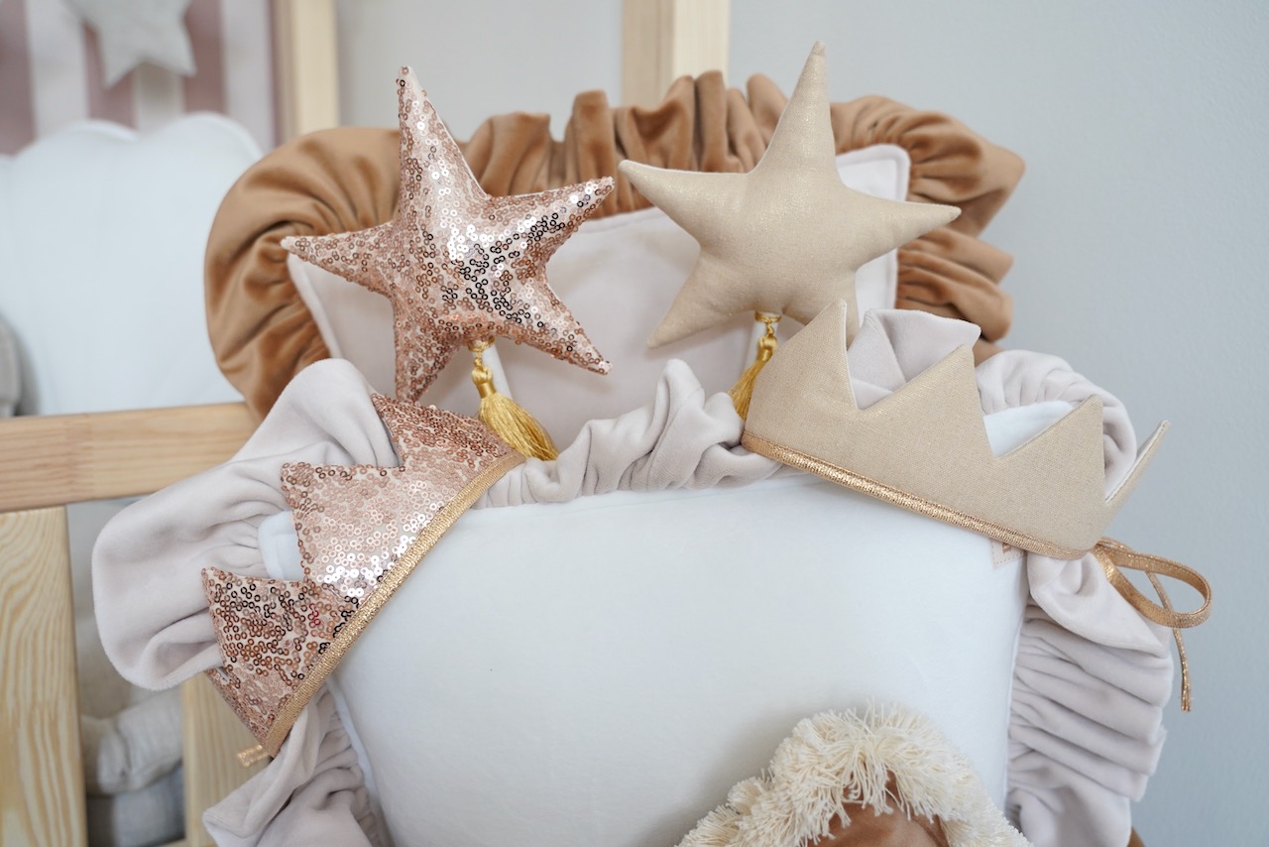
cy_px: 424
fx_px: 1058
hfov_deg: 61.9
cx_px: 634
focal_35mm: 30
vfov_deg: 43.6
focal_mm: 30
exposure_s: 1/30
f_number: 4.5
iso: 1000
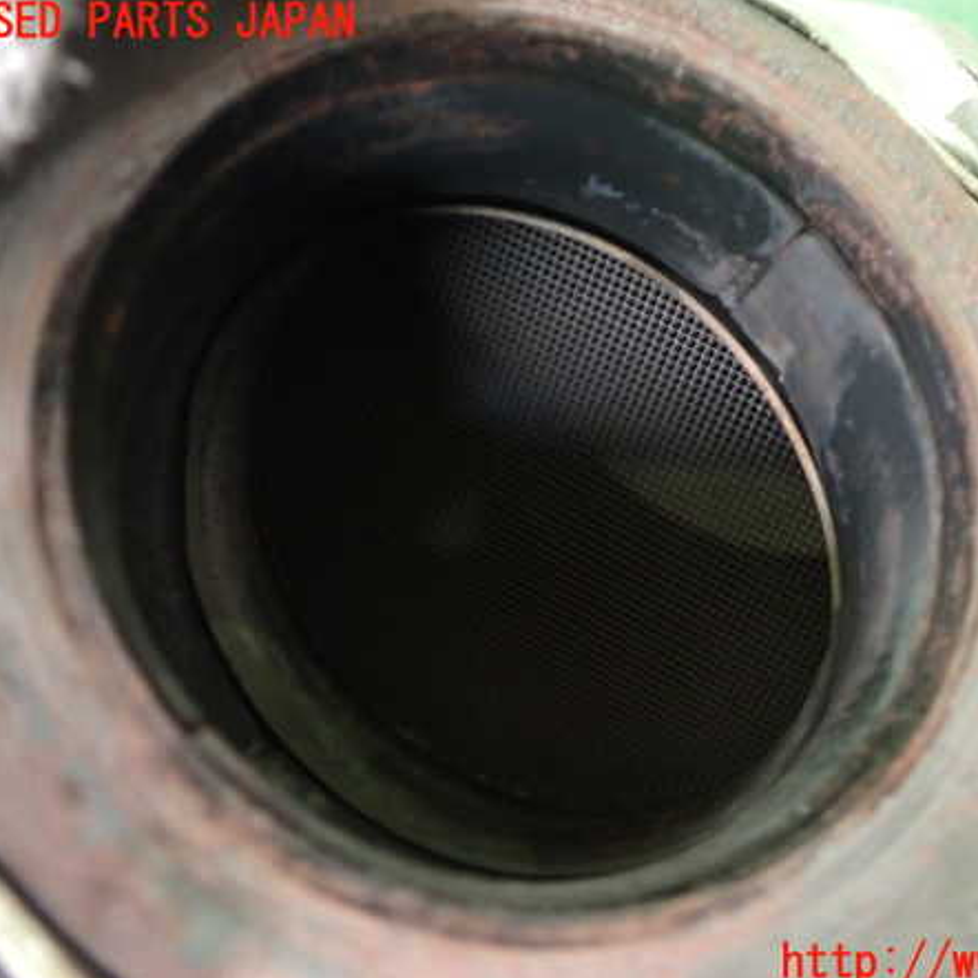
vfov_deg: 46.0
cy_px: 493
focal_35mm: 36
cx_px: 617
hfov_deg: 45.6
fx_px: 1151
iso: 800
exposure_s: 1/15
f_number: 2.3
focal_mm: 5.4
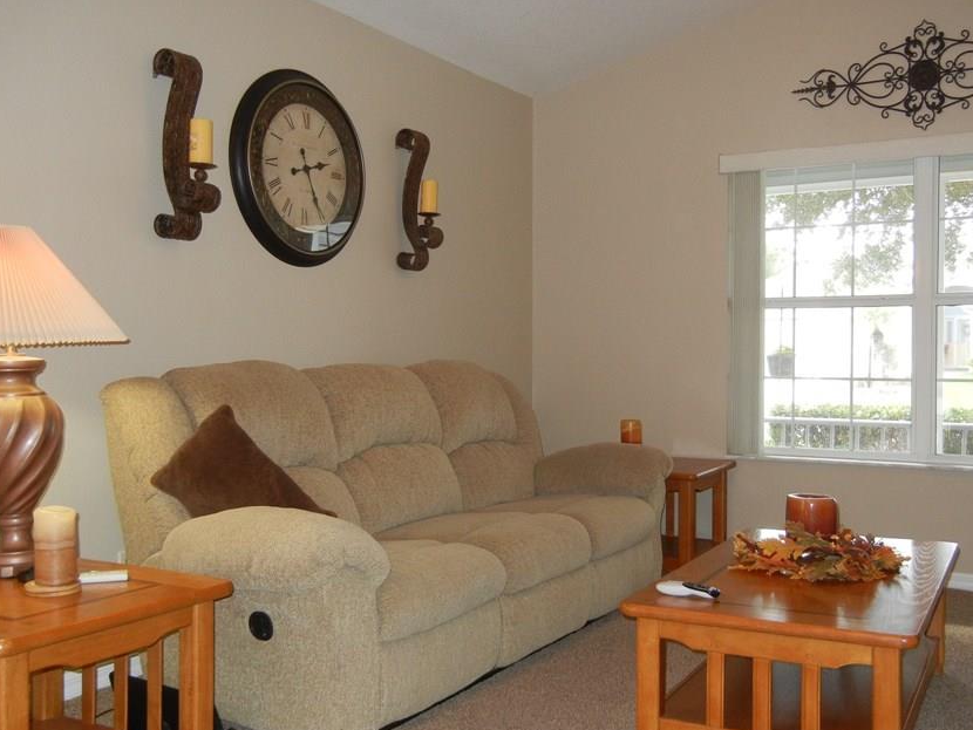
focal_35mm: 37
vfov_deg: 38.7
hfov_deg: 50.1
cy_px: 373
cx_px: 513
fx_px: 1040
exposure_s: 1/30
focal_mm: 5.4
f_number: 3.5
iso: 293
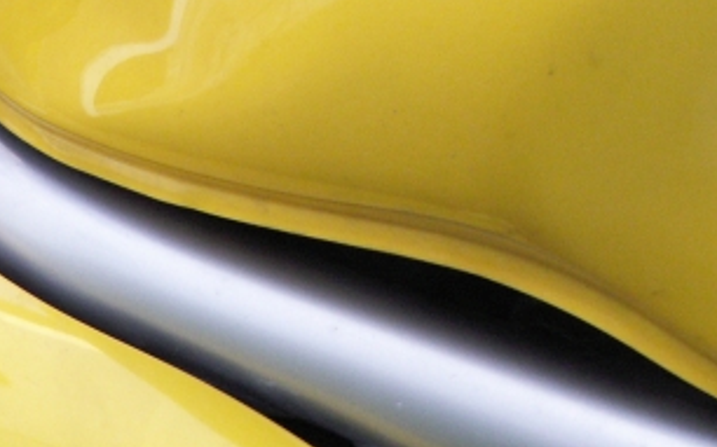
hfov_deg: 20.9
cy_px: 564
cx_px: 42
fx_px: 1895
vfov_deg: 13.1
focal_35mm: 97
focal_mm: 5.86
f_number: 2.8
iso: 125
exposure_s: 1/40
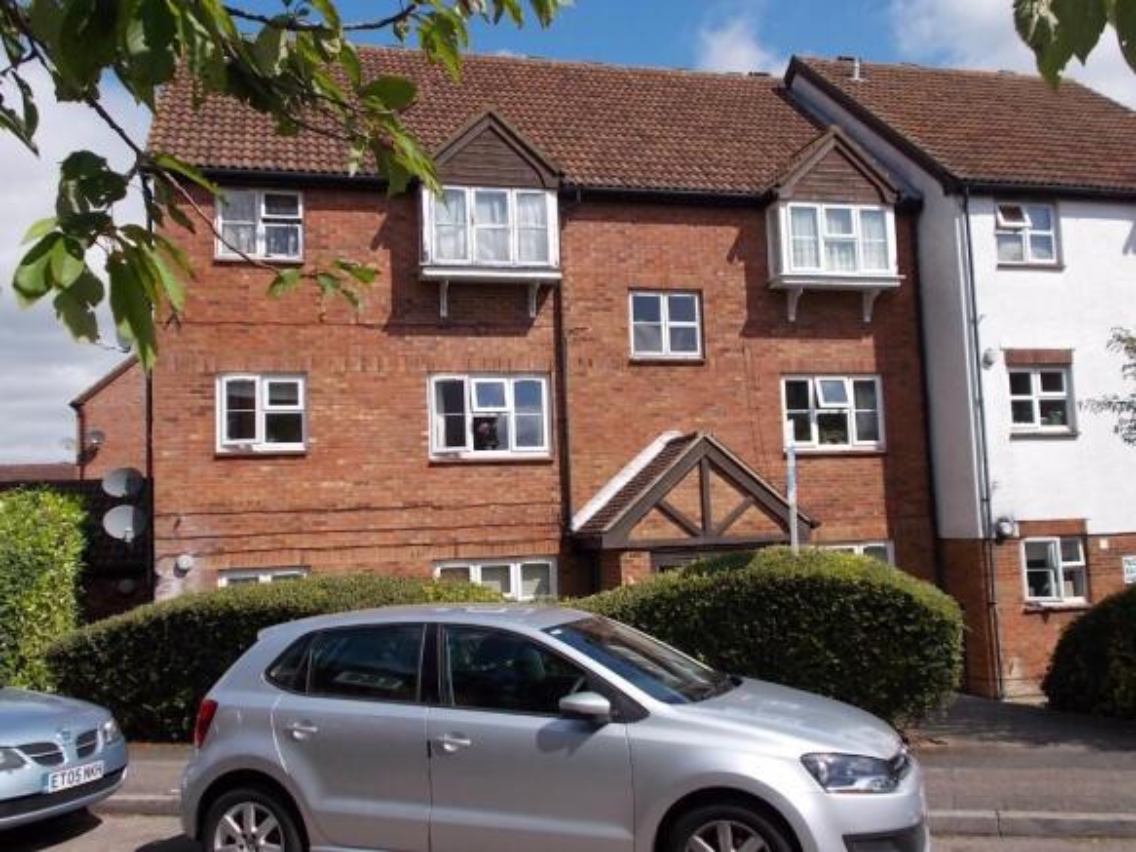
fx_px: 1116
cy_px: 426
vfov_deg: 41.8
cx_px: 568
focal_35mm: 34
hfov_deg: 54.0
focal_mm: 6
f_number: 9.2
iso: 80
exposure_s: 1/160
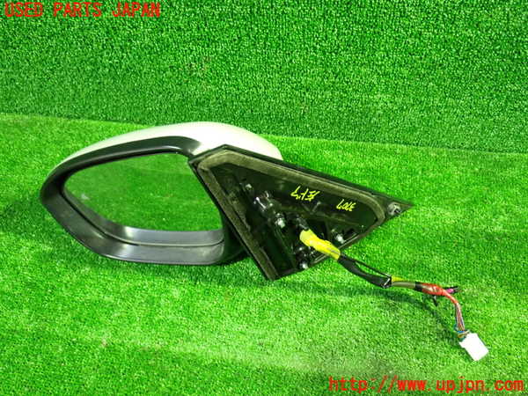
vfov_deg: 44.2
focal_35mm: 32
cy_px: 198
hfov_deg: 56.8
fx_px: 488
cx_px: 264
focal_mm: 5.79
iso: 800
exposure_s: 1/20
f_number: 2.4
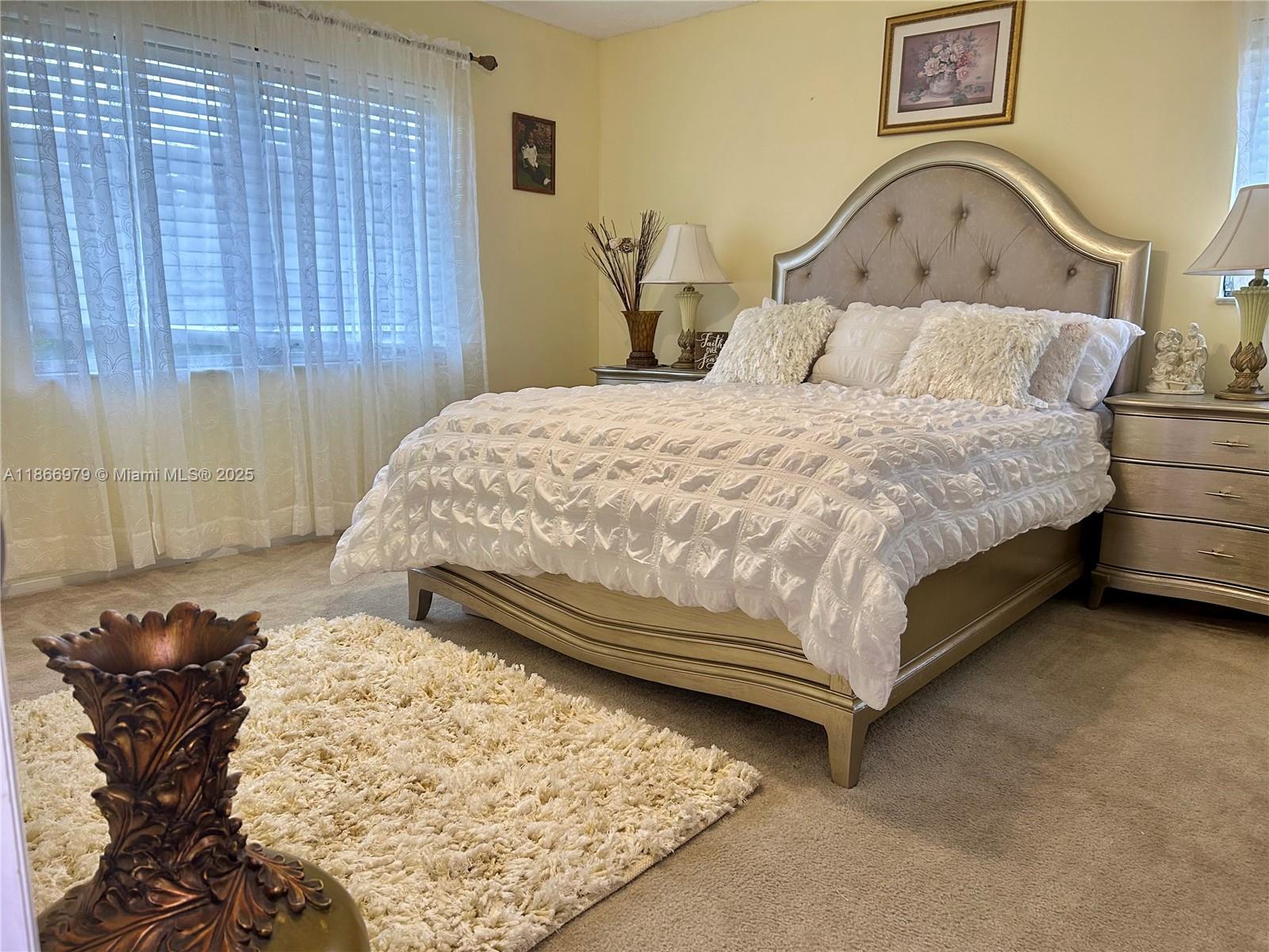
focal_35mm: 26
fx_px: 953
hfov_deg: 67.3
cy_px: 476
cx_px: 634
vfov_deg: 53.1
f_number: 1.5
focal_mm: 5.7
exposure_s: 1/60
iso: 160
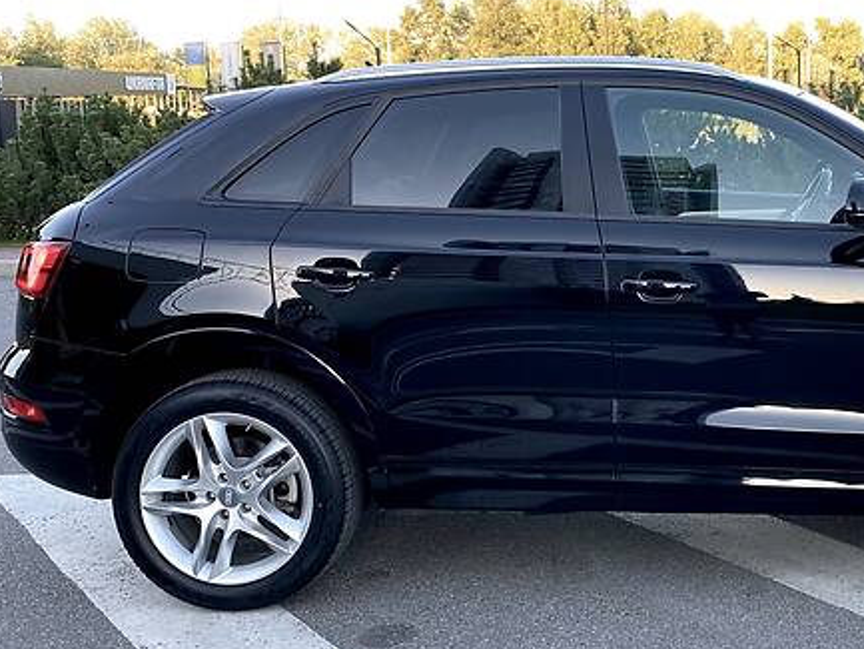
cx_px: 690
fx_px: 1198
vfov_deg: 30.2
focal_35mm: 48
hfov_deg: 38.2
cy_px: 248
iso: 64
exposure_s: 1/122
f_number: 1.8
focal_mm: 4.2
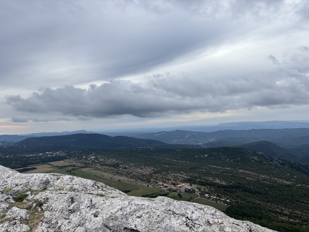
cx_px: 154
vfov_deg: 53.1
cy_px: 116
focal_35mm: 26
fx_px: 232
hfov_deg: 67.3
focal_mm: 5.96
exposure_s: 1/2151
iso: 50
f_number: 1.6
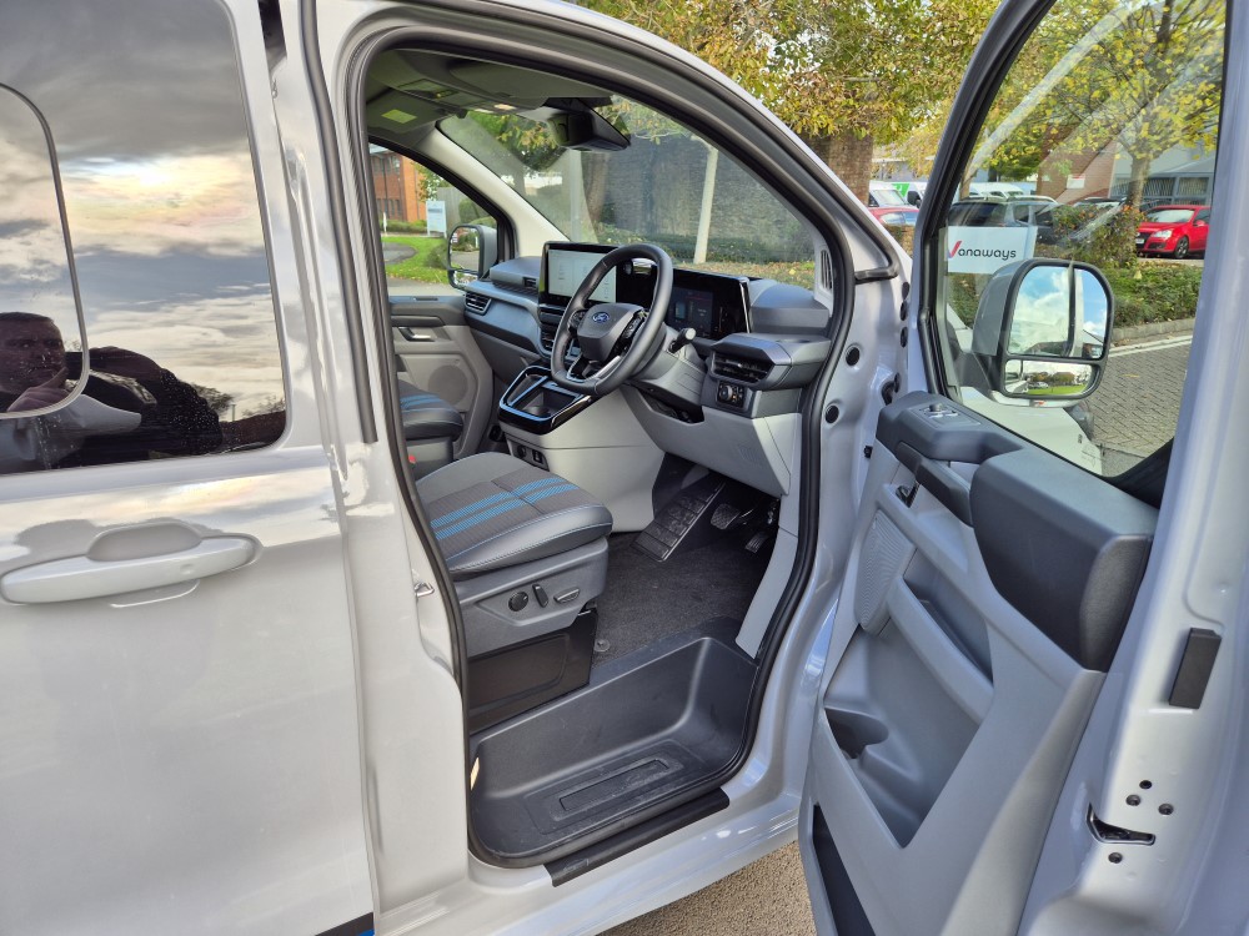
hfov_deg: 73.9
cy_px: 468
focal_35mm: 23
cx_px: 624
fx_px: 830
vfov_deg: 58.9
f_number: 1.8
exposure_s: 1/499
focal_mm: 5.4
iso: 25
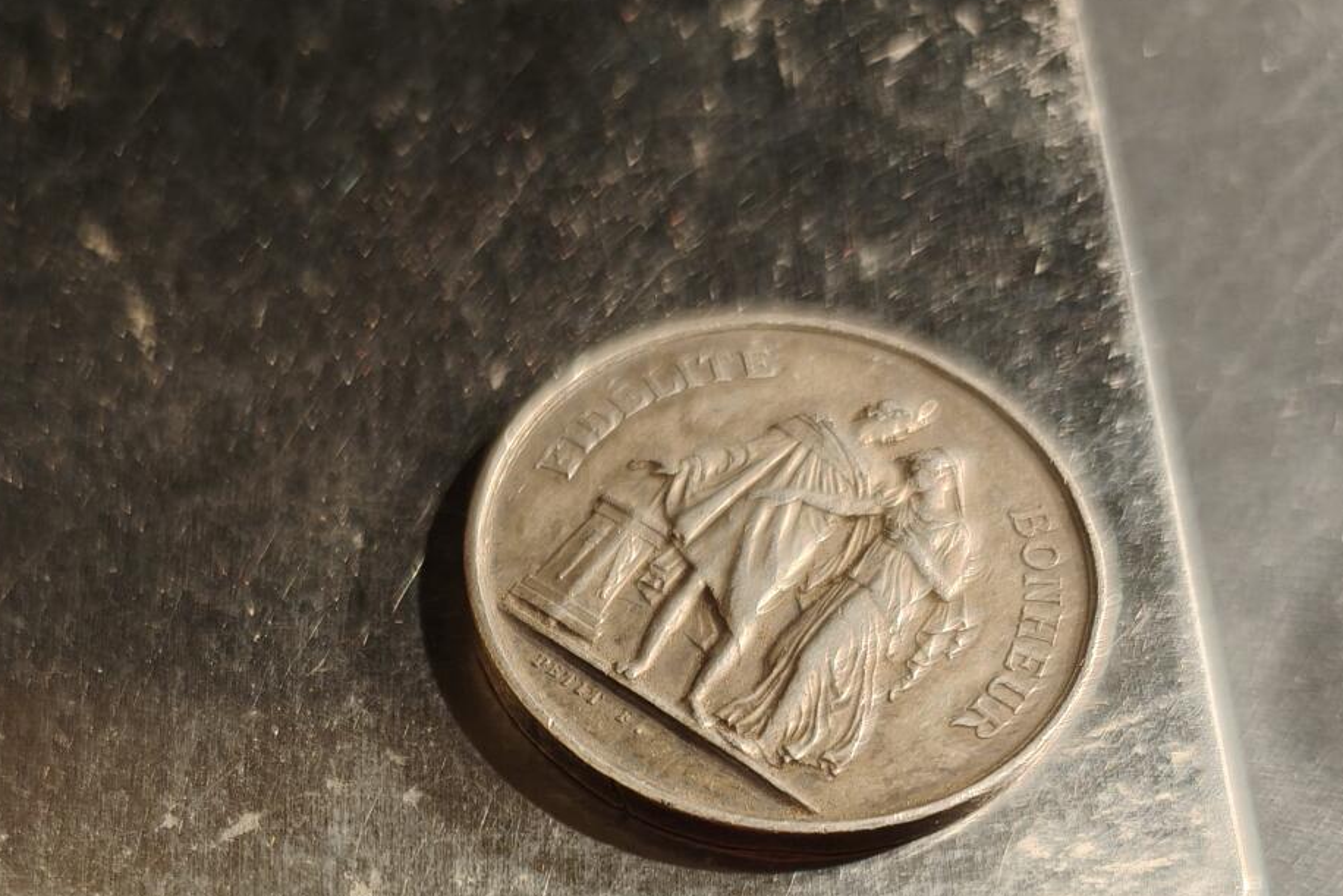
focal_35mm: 47
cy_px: 1098
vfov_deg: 25.5
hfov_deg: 41.0
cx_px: 384
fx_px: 1754
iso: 250
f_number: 1.6
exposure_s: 1/102
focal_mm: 6.06
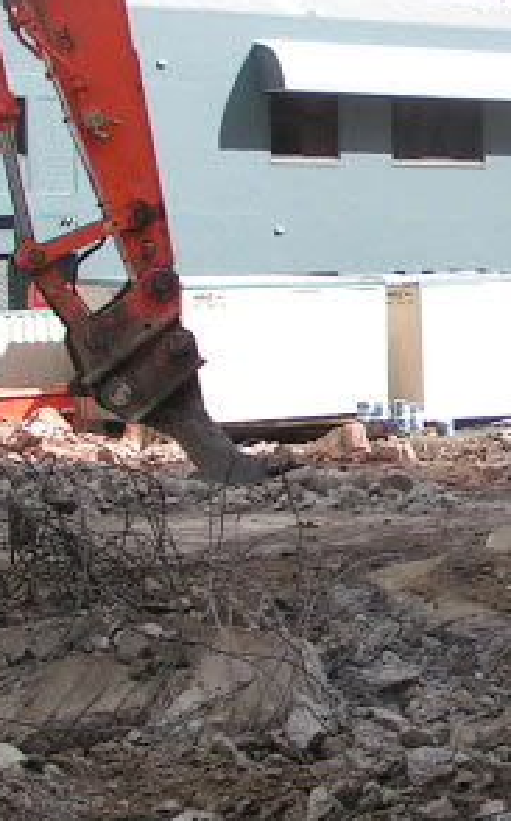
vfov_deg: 16.0
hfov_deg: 9.8
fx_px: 2905
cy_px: 249
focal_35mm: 130
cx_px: 740
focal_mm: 6.9
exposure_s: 1/200
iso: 50
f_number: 5.6
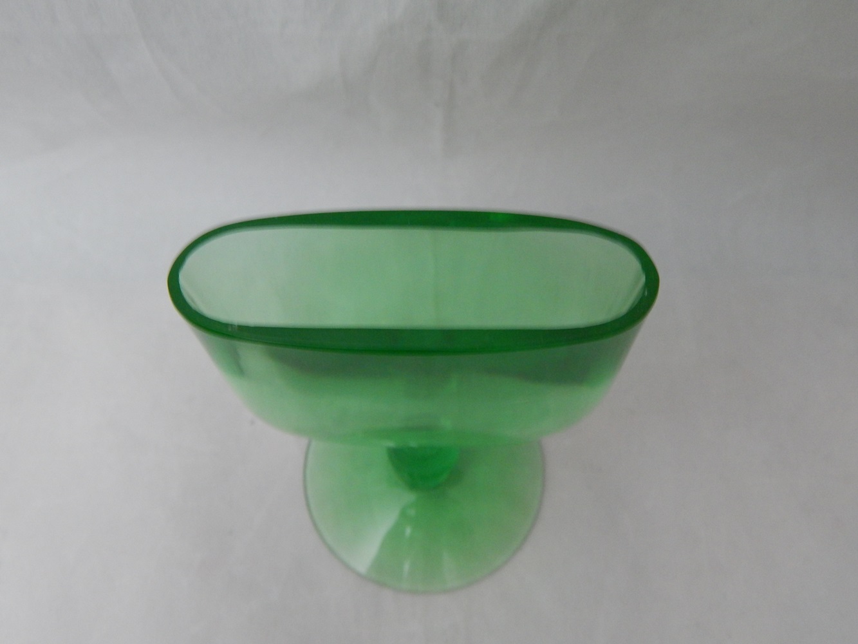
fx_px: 868
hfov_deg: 52.6
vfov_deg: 40.7
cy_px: 322
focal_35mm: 35
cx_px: 429
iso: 400
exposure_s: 1/13
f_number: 3.3
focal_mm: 6.1
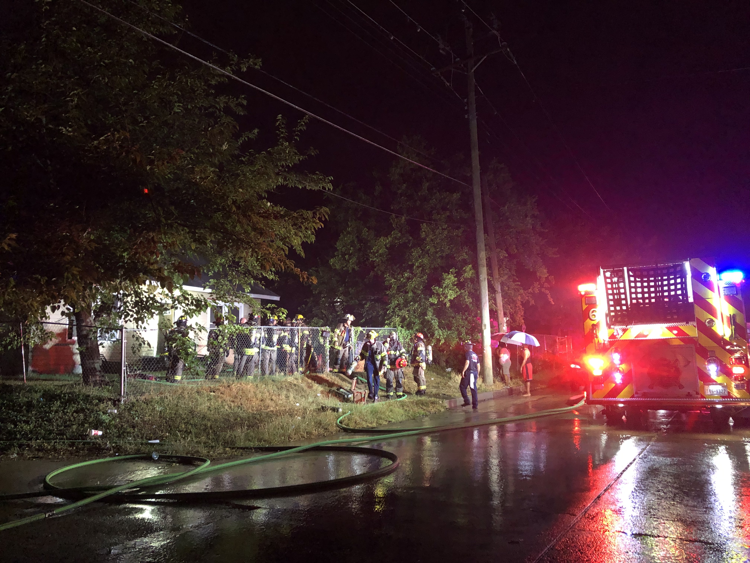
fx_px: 607
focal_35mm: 28
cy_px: 282
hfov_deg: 63.4
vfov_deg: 49.7
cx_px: 375
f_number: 1.8
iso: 100
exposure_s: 1/7
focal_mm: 3.99
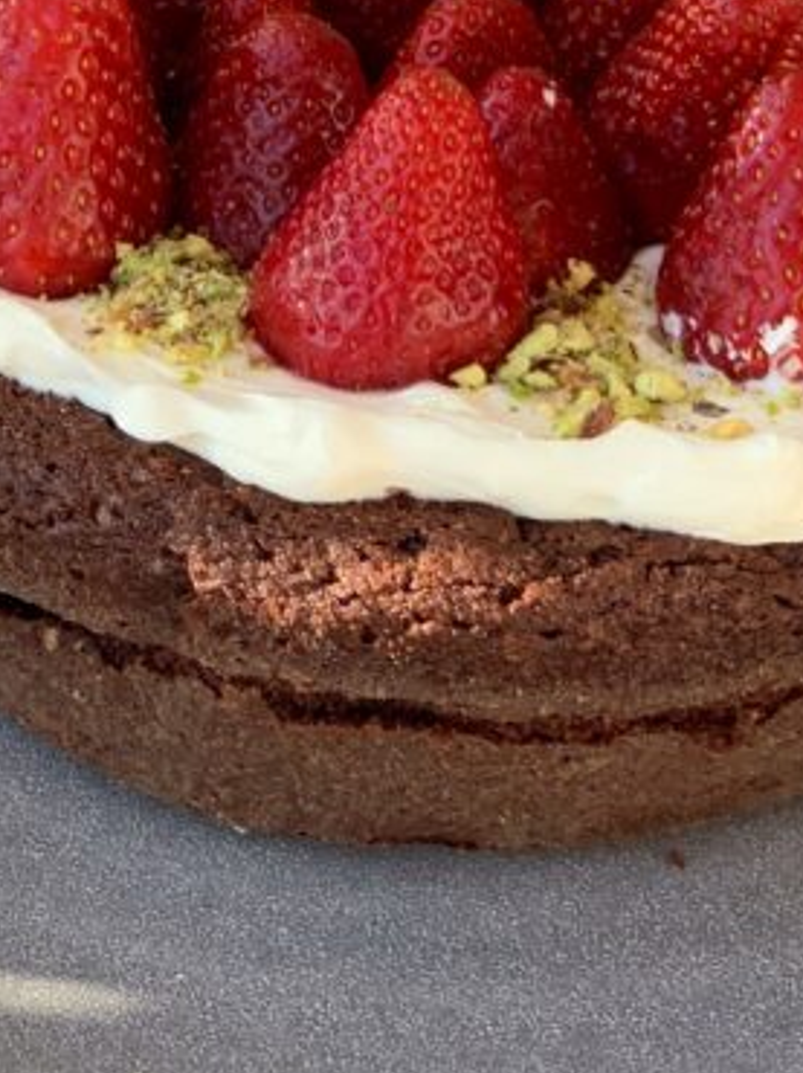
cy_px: 6
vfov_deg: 13.5
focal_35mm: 144
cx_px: 359
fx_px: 4459
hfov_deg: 10.3
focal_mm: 6
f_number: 2.4
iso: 25
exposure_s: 1/122
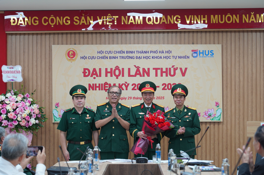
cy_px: 88
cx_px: 132
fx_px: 769
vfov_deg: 13.0
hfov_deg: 19.5
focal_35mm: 105
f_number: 5.6
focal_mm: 105
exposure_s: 1/125
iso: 2000
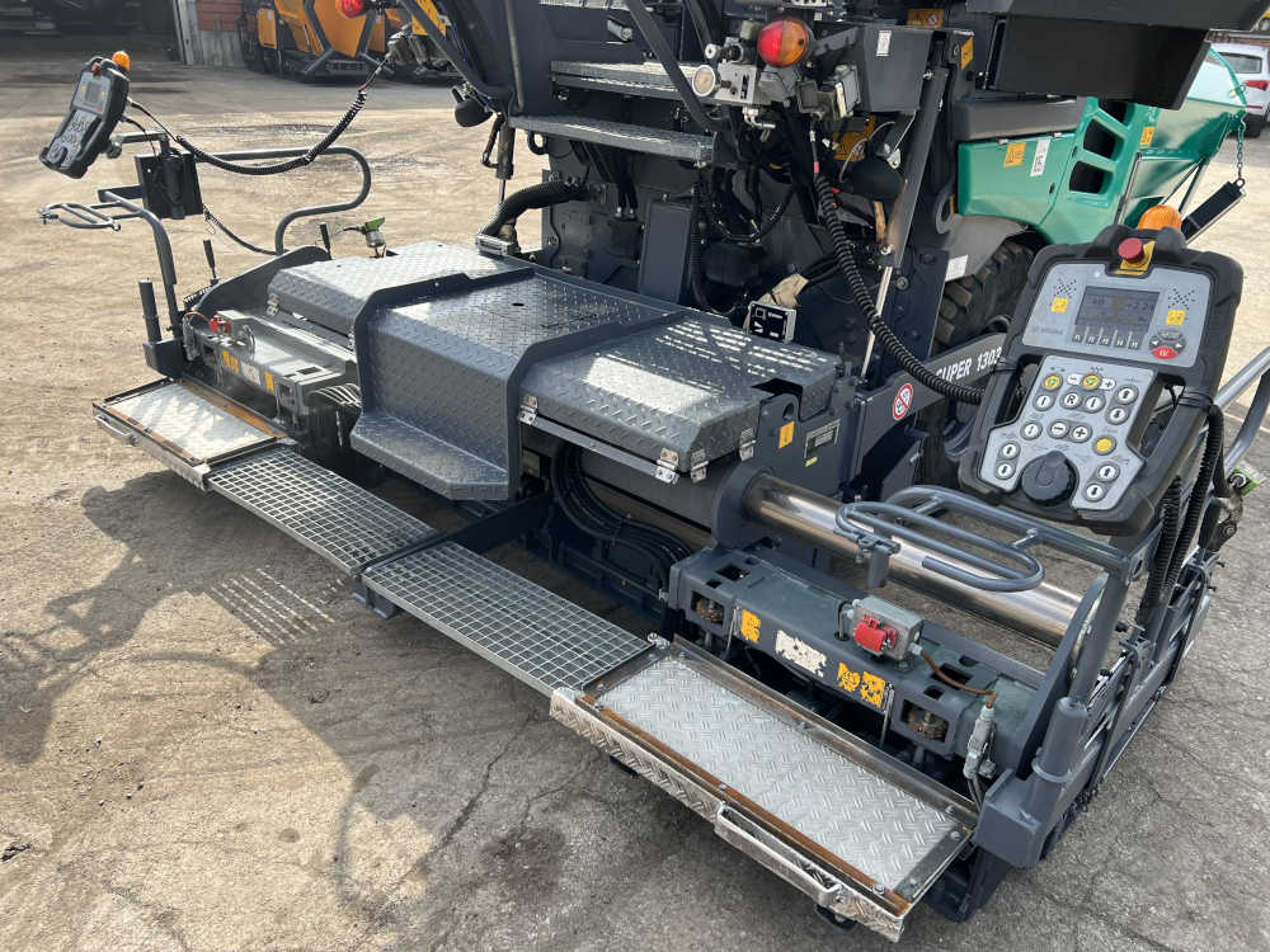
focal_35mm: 26
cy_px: 476
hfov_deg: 67.3
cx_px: 635
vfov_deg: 53.1
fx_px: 954
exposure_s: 1/1597
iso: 50
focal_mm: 5.7
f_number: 1.5
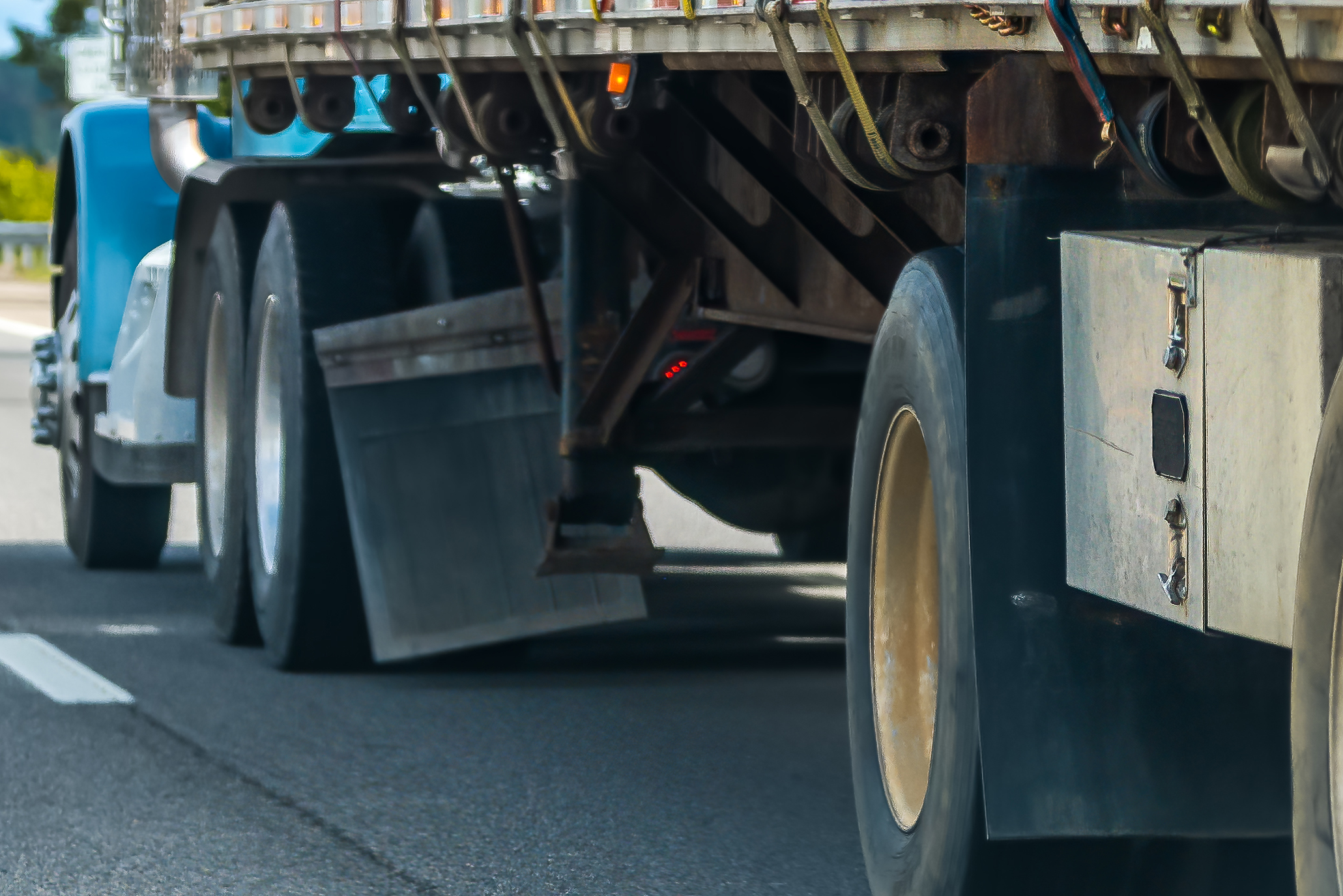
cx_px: 1436
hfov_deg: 8.2
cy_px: -391
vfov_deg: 5.5
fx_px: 9328
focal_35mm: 250
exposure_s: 1/2000
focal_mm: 70
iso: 100
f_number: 2.8
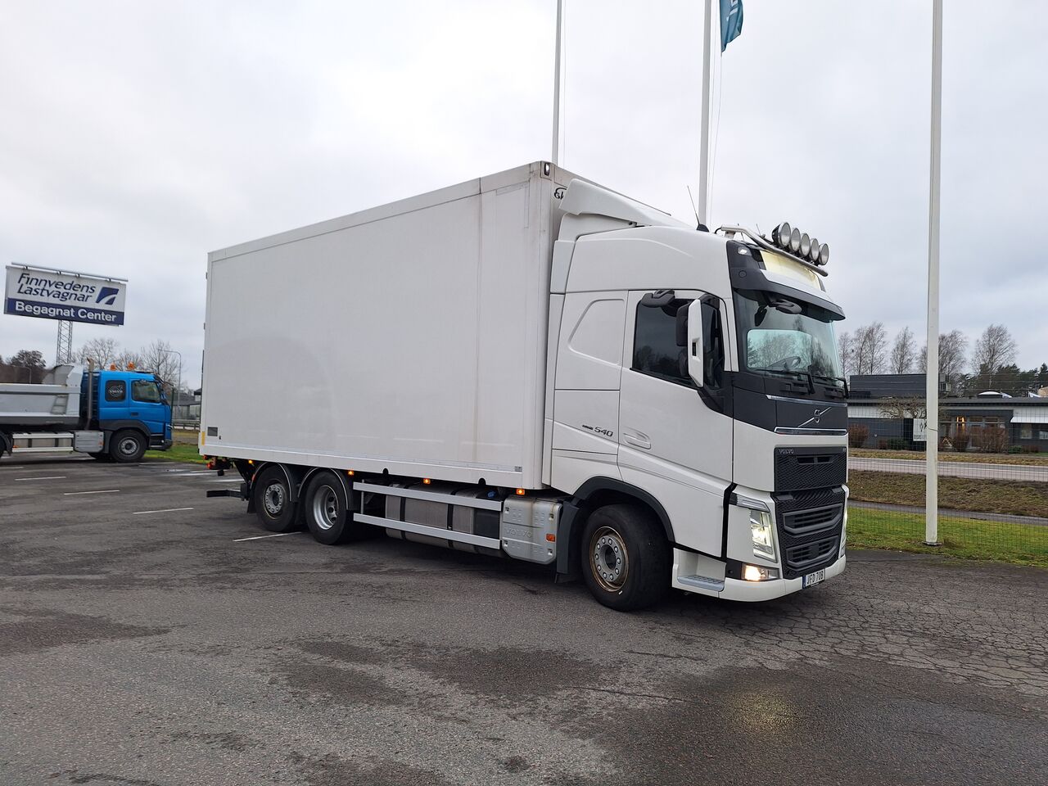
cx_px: 524
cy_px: 393
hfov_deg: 73.9
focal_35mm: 23
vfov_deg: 58.9
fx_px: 696
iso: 40
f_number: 1.8
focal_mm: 5.54
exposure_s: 1/115
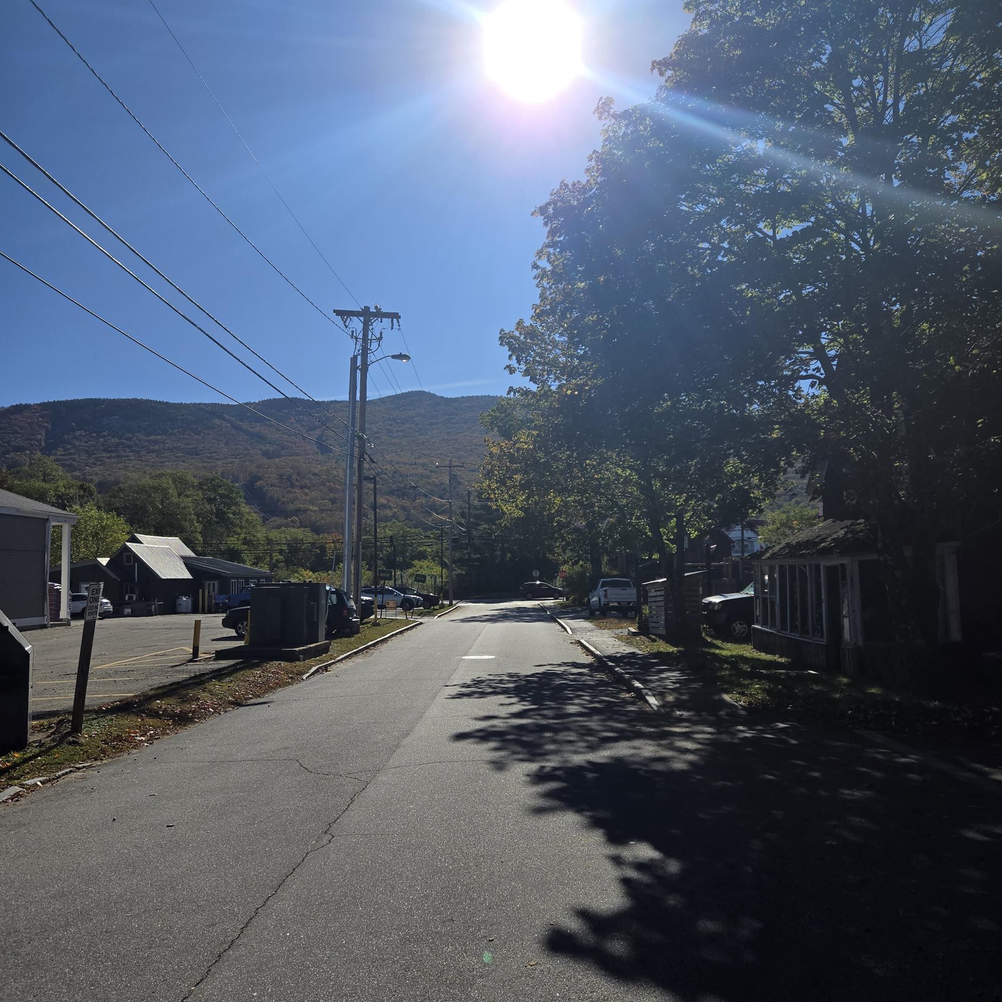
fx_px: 917
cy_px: 515
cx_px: 515
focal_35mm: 28
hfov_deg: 57.3
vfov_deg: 57.3
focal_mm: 5.4
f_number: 1.8
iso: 25
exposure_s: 1/4661
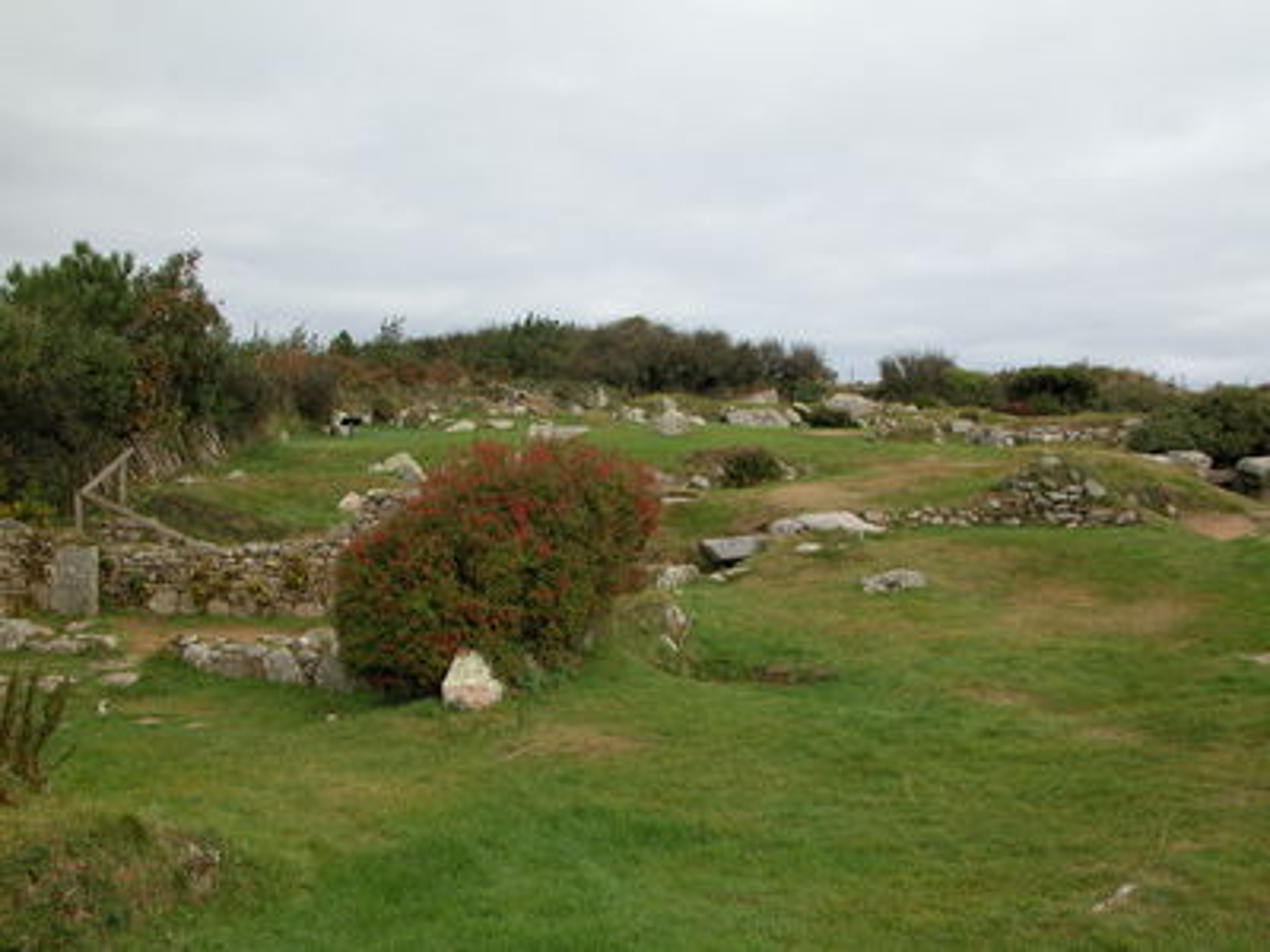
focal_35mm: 35
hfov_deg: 52.6
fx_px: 1284
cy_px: 476
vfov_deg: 40.7
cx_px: 635
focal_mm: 8.9
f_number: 5.6
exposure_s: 1/242
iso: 100
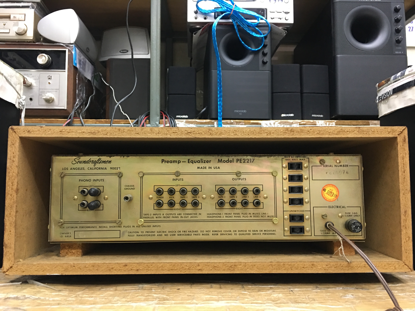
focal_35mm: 29
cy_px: 156
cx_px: 208
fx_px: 348
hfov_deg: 61.7
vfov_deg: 48.2
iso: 100
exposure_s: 1/10
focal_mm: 4.15
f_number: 2.2
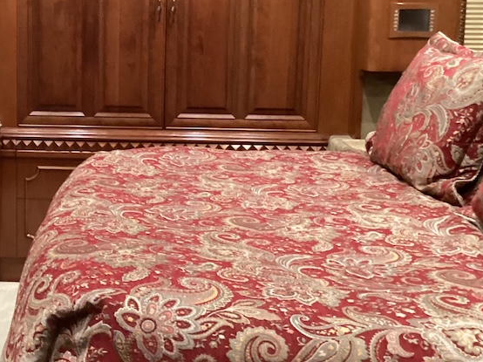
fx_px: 781
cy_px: 117
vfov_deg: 25.9
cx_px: 86
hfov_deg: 33.2
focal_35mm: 56
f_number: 2.4
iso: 500
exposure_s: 1/30
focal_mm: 3.3
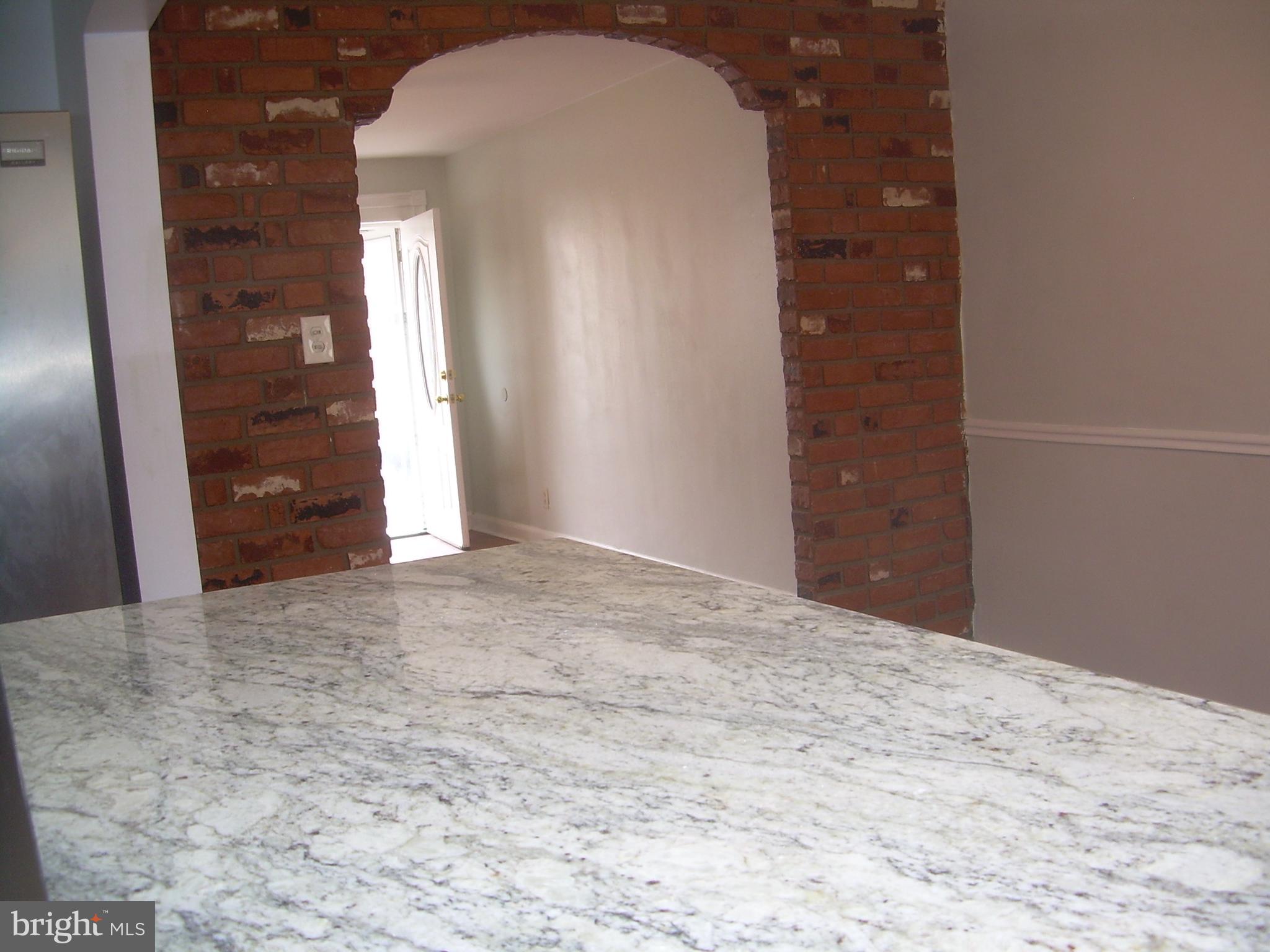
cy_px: 476
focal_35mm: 38
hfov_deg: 49.0
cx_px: 635
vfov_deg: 37.7
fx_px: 1394
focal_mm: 6.3
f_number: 2.8
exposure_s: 1/30
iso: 50
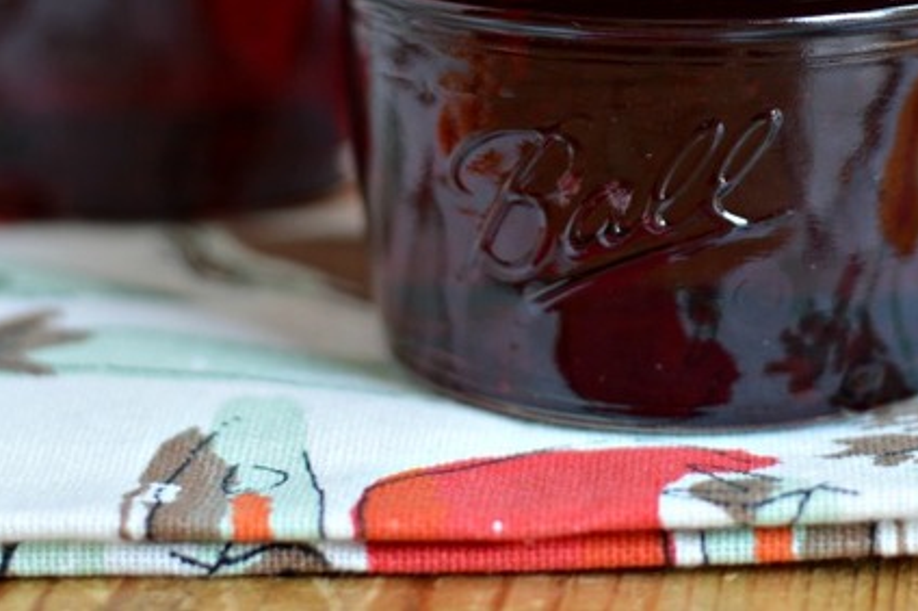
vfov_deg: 9.9
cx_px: 688
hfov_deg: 14.8
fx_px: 3516
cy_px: 51
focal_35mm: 138
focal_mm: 50
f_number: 3.2
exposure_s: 1/125
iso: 100
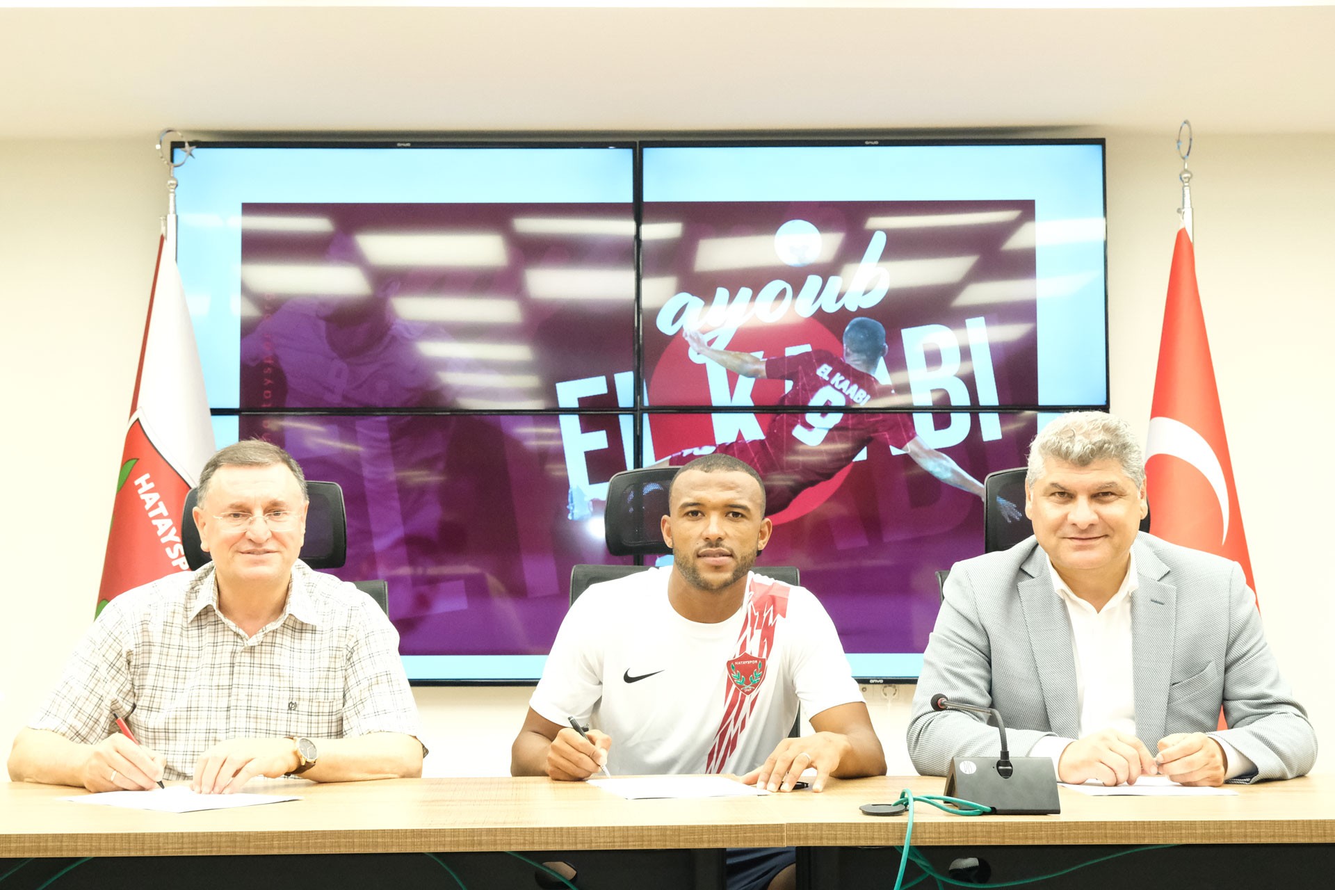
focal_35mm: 37
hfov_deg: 51.9
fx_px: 1372
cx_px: 668
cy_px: 445
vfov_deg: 35.9
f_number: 5
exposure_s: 1/250
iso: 5000
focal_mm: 24.7
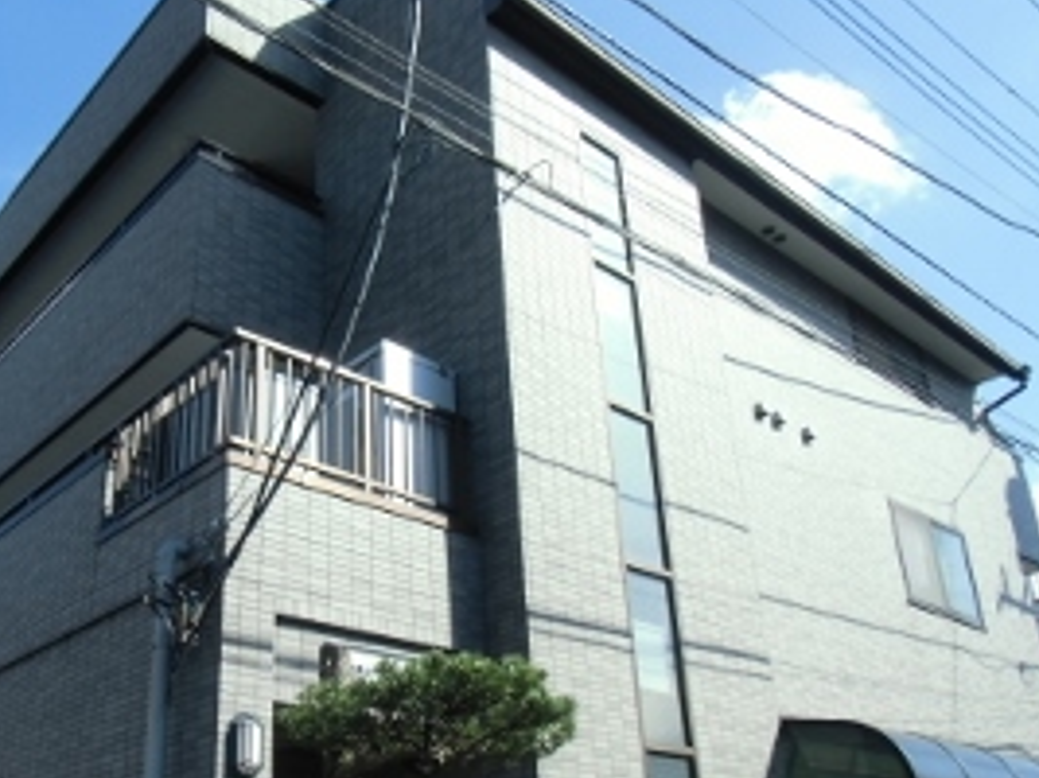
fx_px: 1080
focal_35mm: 36
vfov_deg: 39.1
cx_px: 374
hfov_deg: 50.7
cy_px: 525
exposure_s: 1/400
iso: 64
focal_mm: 4.24
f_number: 3
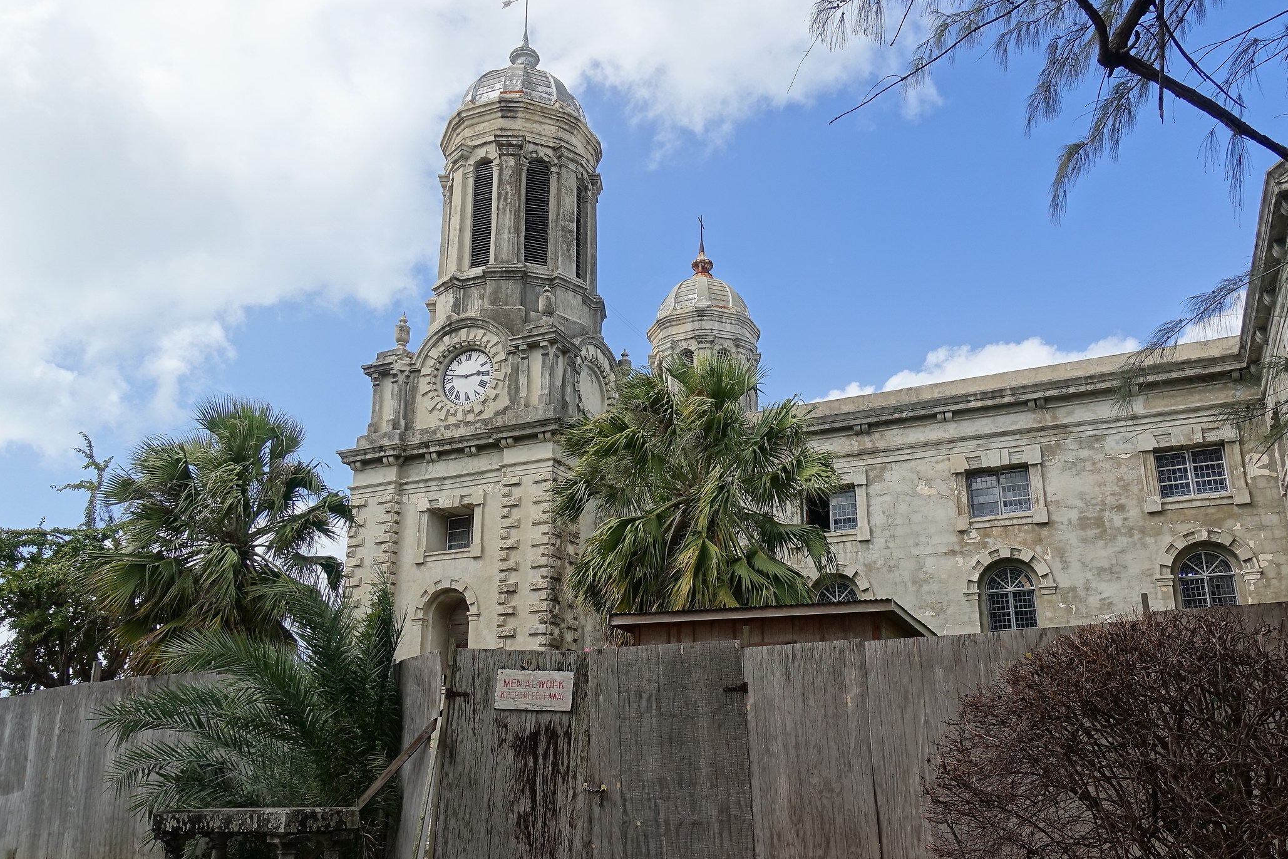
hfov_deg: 65.4
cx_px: 691
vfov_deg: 46.3
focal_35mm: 28
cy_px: 471
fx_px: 1002
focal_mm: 8.8
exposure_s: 1/640
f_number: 4
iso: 125
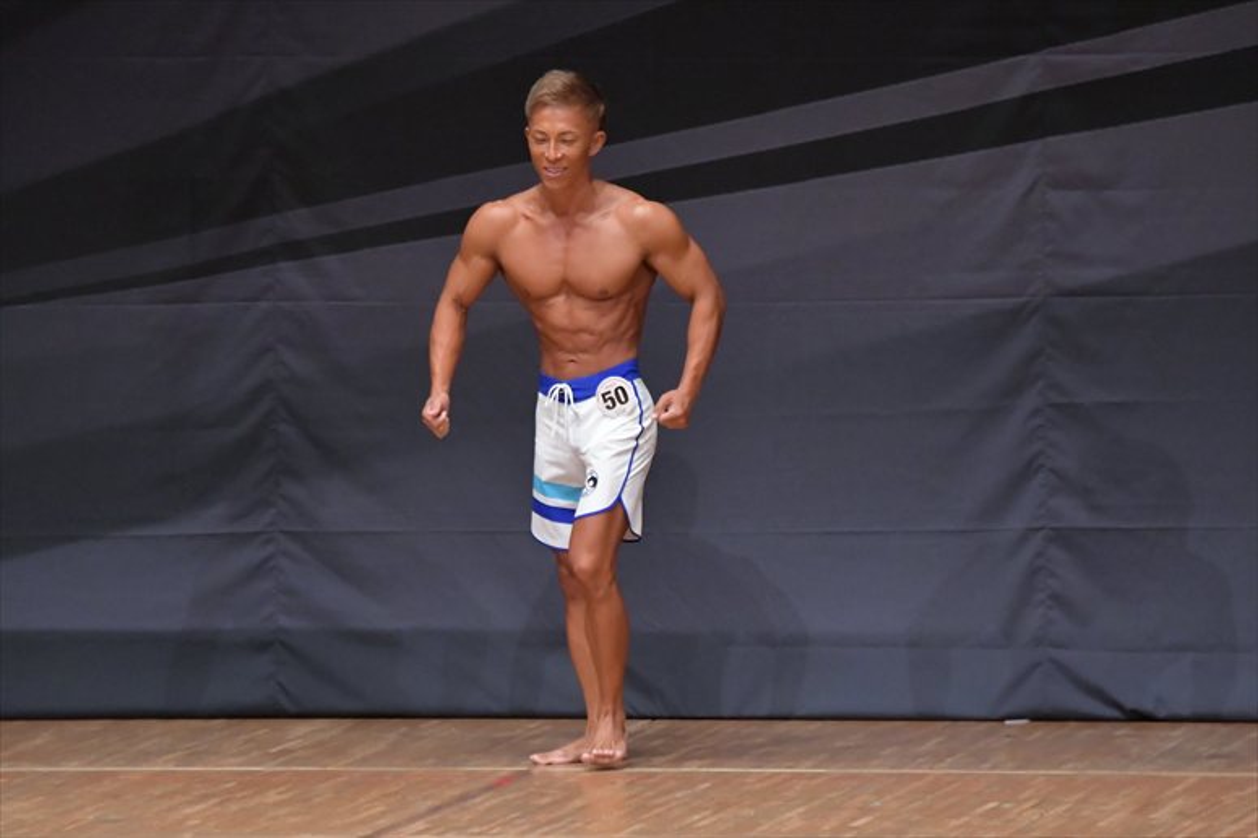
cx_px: 629
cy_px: 419
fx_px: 11002
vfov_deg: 4.4
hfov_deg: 6.5
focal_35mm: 315
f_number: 5.6
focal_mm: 210
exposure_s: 1/400
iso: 6400
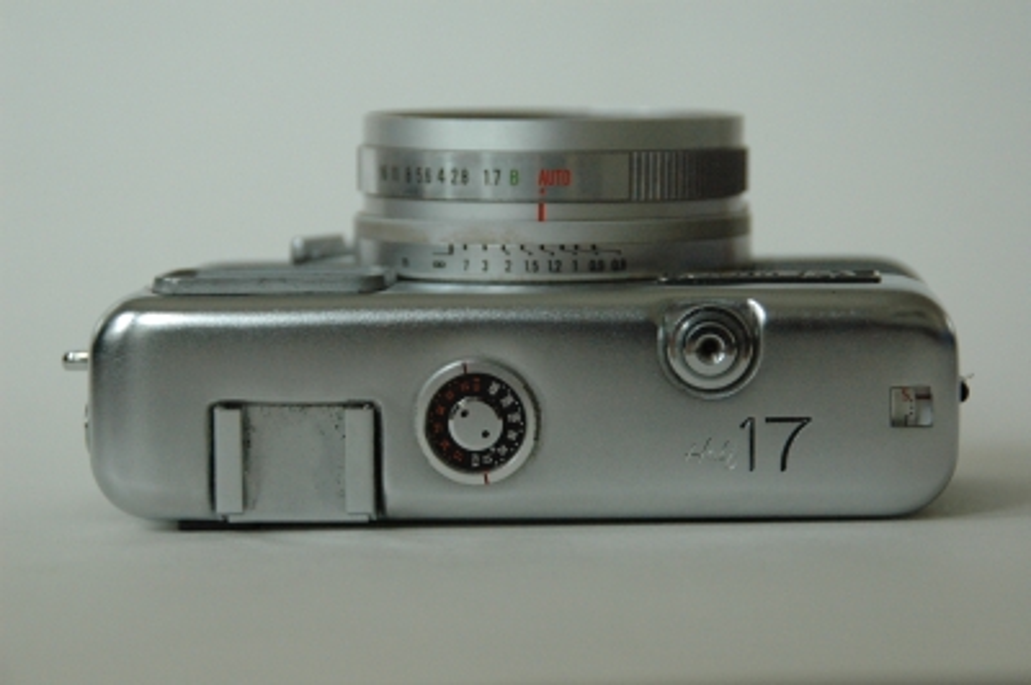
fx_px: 3348
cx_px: 516
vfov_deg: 11.7
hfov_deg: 17.5
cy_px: 342
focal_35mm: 117
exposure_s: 1/25
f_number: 5.6
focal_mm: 78
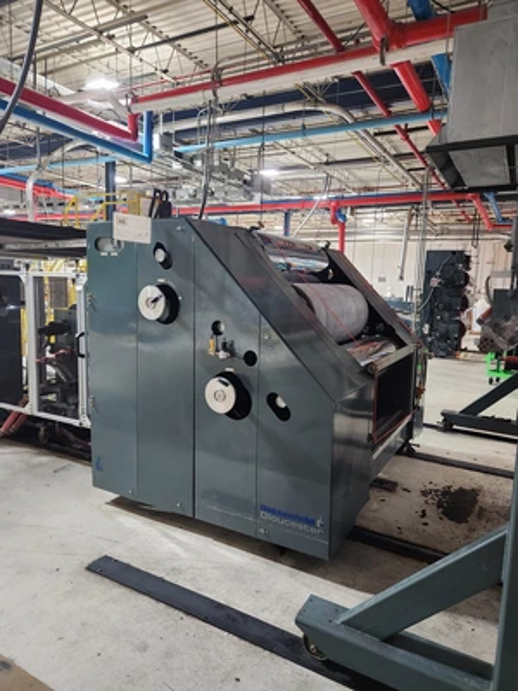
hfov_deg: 58.9
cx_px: 259
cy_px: 346
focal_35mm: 23
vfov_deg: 73.9
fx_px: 459
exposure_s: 1/60
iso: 640
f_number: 1.8
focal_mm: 5.4
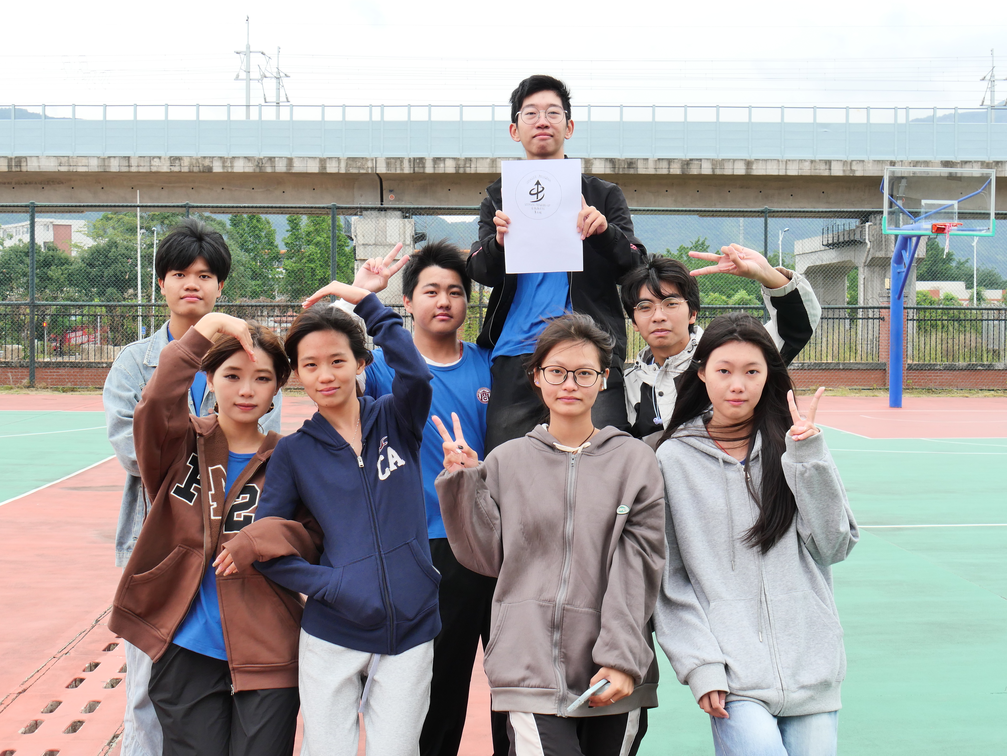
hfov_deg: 36.8
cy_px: 378
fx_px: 1513
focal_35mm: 52
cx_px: 504
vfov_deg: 28.0
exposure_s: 1/80
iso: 400
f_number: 10
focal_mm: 26
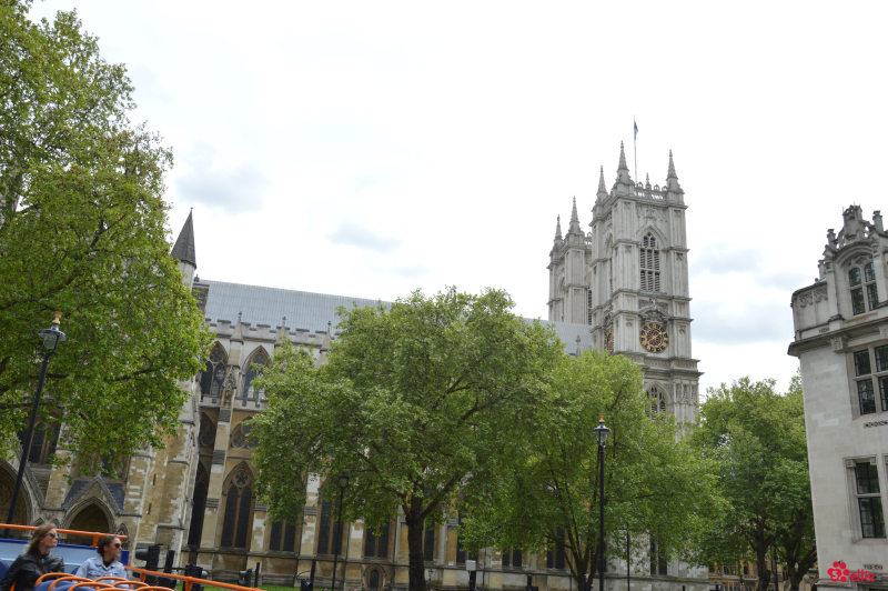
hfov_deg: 59.5
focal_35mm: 32
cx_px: 444
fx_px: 776
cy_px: 296
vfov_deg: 41.6
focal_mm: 21
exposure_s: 1/250
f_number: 8
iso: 100
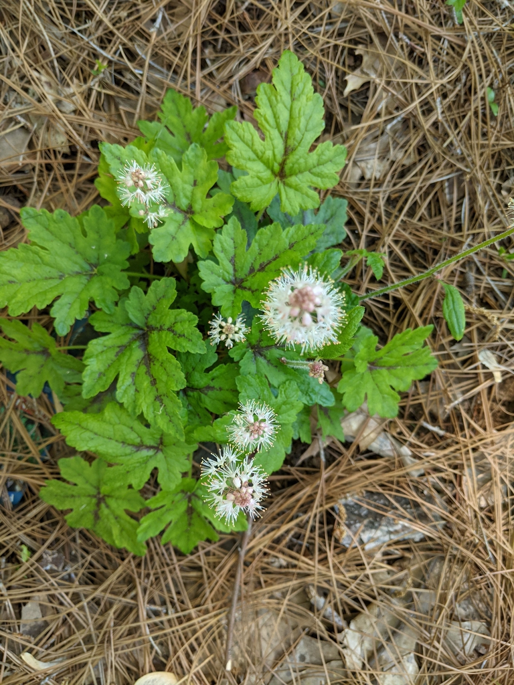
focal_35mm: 27
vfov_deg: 65.3
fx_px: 535
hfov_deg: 51.4
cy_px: 342
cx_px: 257
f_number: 1.8
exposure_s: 1/316
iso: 47
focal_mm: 4.44
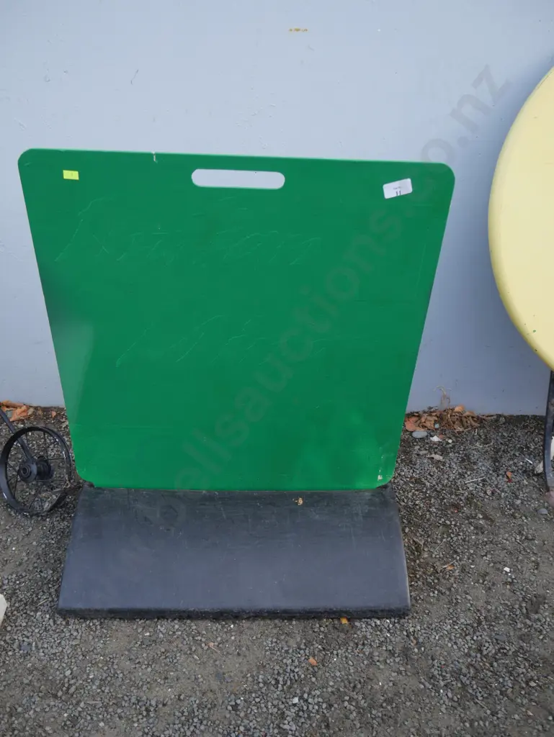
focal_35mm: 32
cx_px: 277
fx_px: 682
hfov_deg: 44.2
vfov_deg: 56.8
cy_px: 368
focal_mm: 16
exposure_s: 1/125
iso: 200
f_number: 4
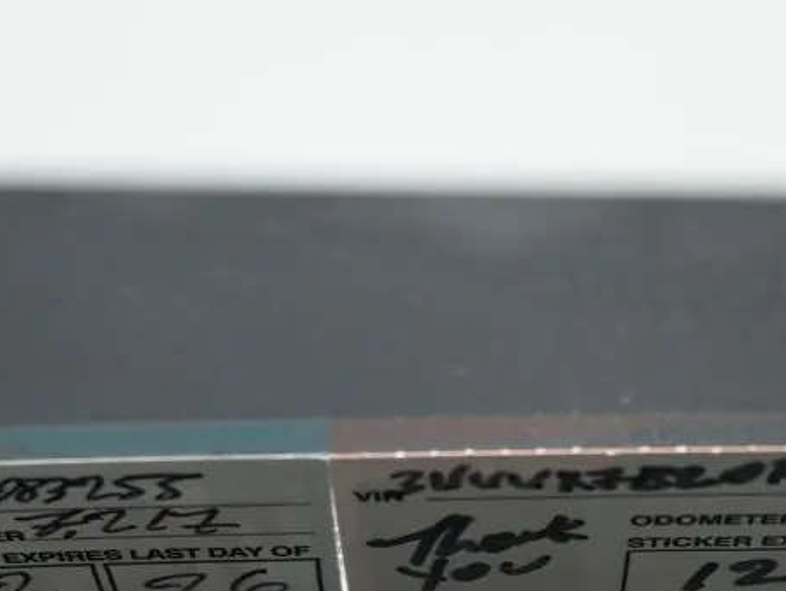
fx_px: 1843
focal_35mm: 81
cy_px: 557
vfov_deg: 17.9
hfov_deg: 24.1
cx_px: 352
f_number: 4.2
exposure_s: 1/125
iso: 450
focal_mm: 25
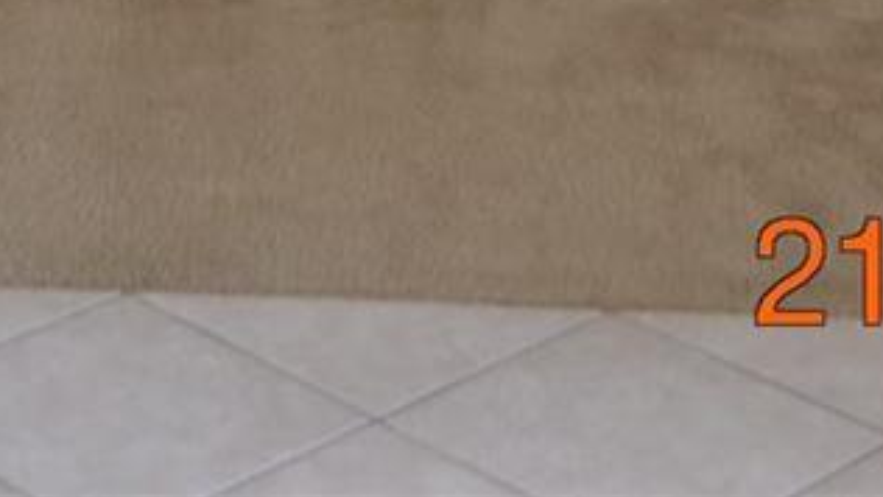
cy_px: -988
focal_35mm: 143
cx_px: 120
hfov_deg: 14.9
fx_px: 3349
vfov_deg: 7.5
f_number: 4
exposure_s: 1/80
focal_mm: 18
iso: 400
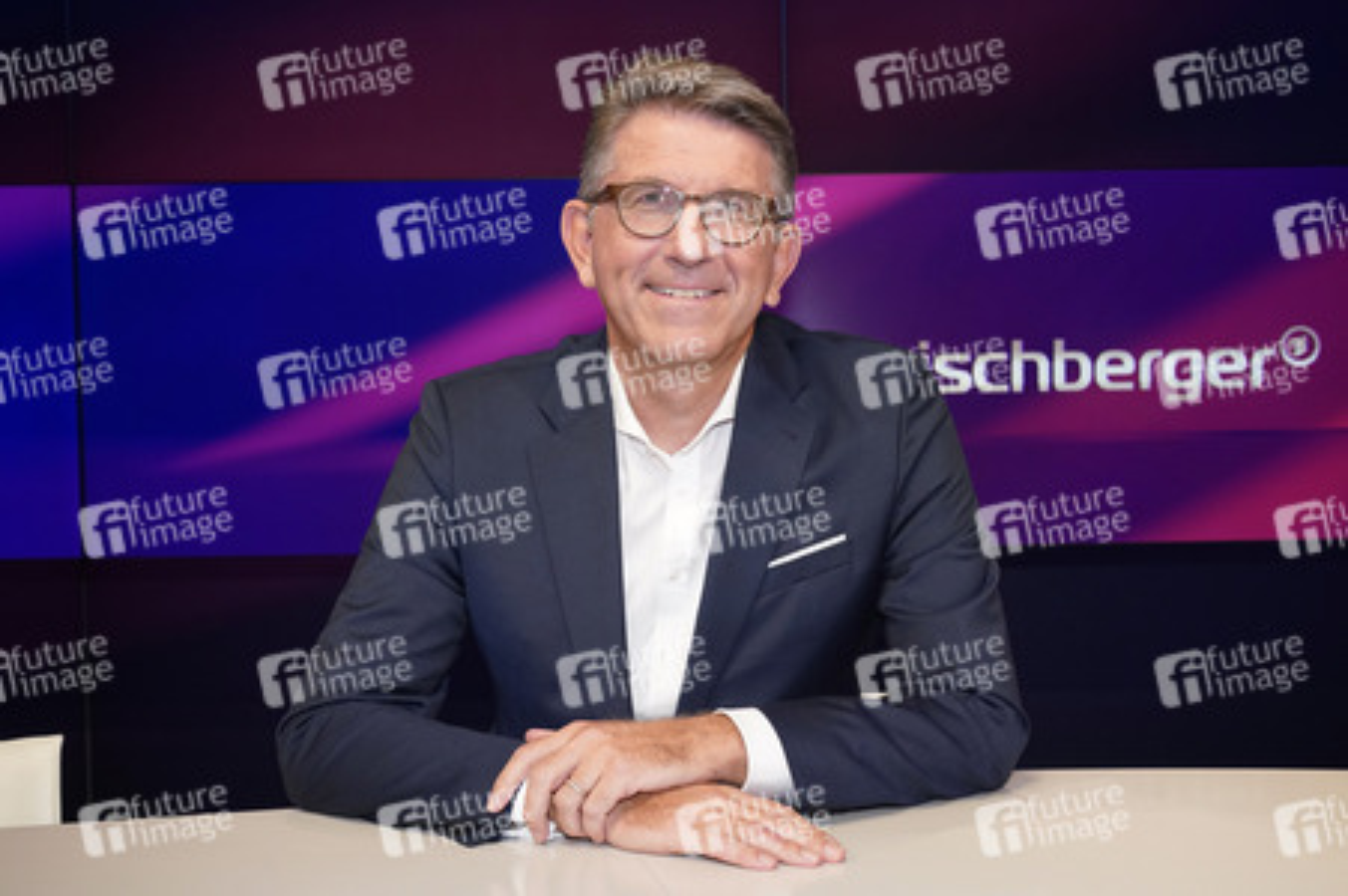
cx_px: 674
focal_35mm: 37
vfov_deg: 35.9
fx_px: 1384
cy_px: 448
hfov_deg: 51.9
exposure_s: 1/125
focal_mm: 37
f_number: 5.6
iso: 2000
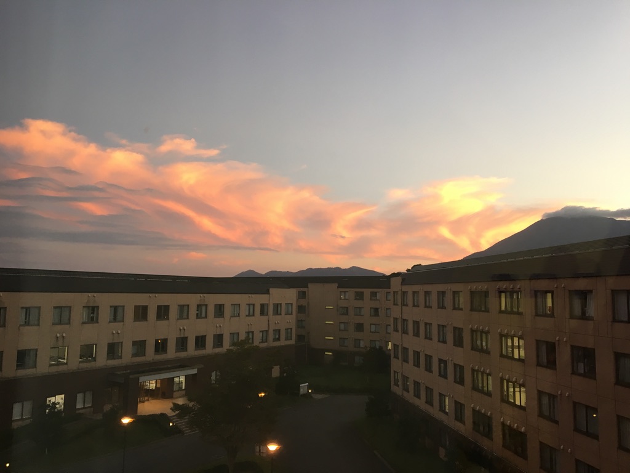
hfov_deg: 61.7
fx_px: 528
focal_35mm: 29
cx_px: 315
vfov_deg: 48.2
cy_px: 236
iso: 50
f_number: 2.2
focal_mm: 4.15
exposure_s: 1/30
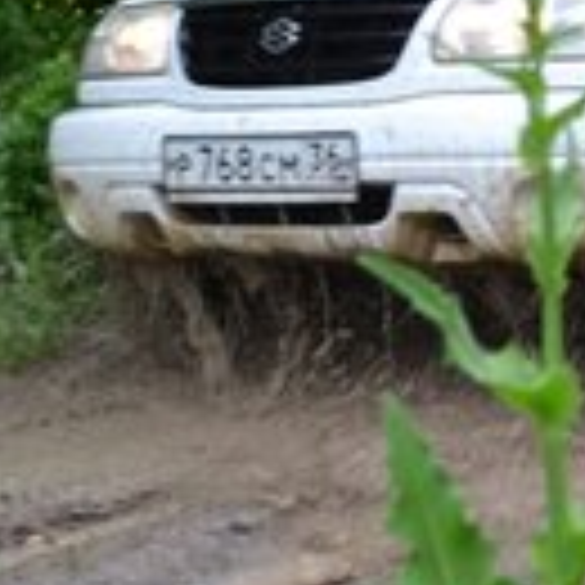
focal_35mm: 94
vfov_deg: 18.1
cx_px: 783
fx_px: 1797
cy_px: 25
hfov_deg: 17.3
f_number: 5.6
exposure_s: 1/125
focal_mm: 24
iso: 400
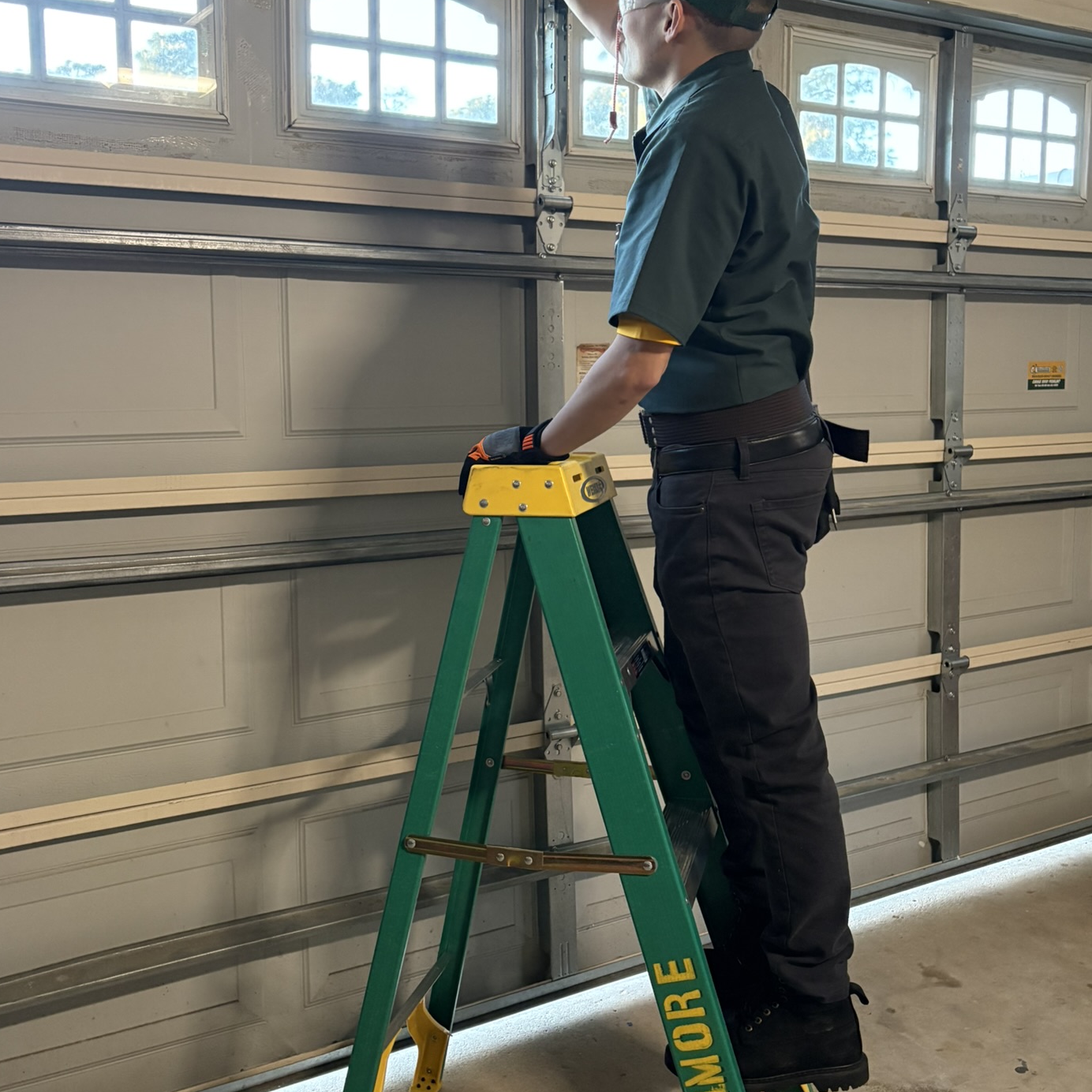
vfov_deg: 48.3
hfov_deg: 48.4
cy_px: 458
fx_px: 1213
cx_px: 507
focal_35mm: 34
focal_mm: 5.96
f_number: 1.6
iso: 500
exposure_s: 1/60
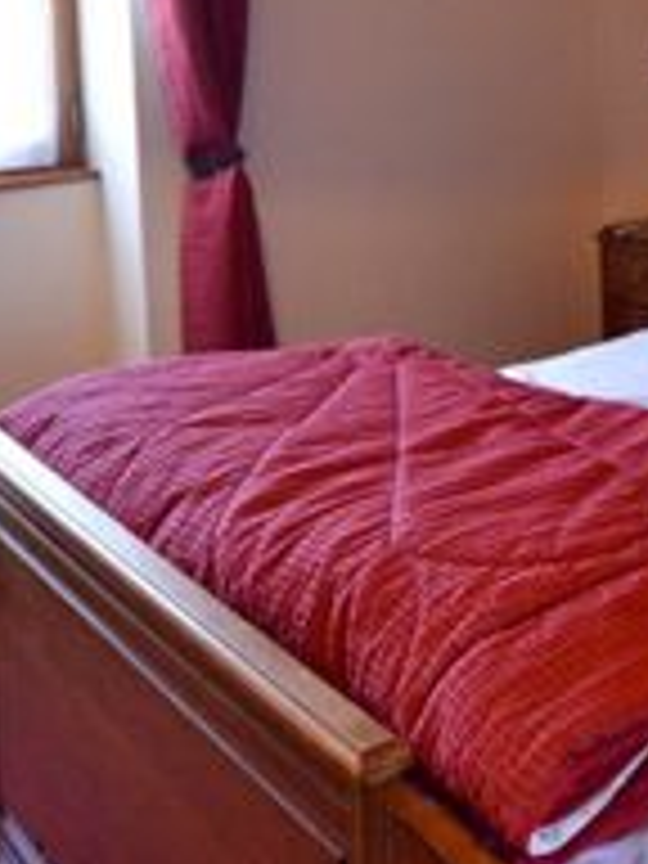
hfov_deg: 25.5
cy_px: 58
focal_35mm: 53
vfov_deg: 33.9
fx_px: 1323
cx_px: 713
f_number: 3.5
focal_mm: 10
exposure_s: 1/60
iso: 1100
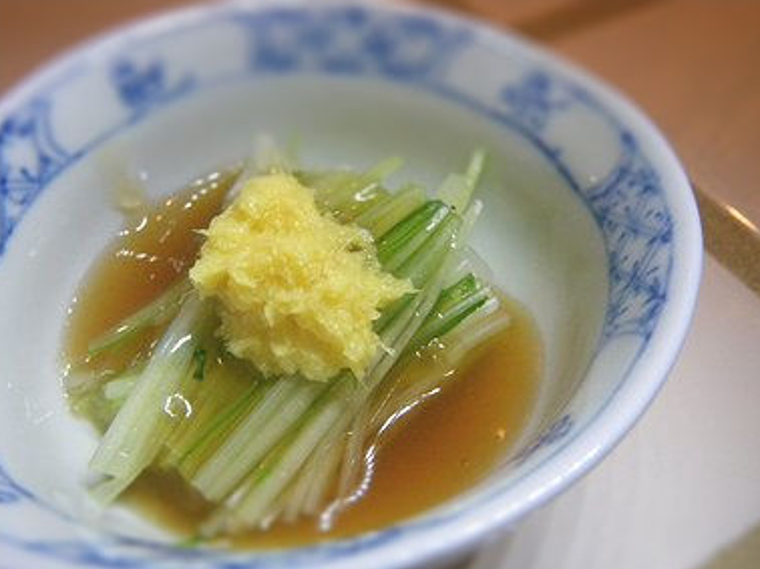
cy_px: 298
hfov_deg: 51.4
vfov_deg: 39.6
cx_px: 394
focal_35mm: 36
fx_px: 790
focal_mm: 6.1
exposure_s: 1/50
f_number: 3.8
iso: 500
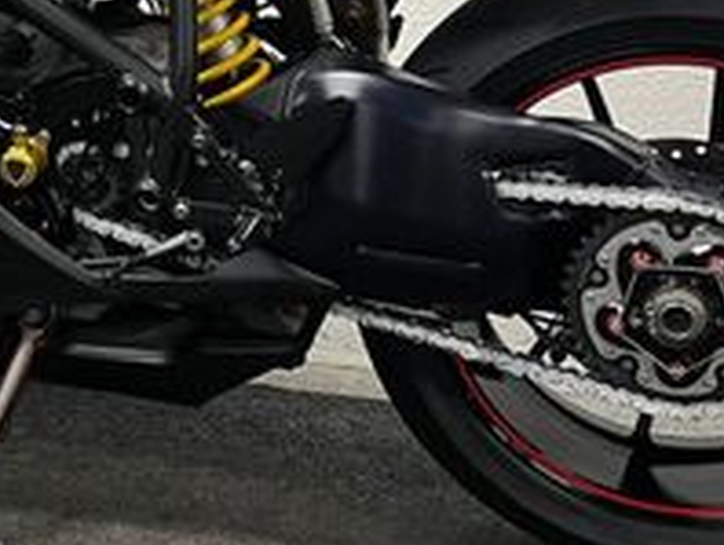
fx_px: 1759
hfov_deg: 22.8
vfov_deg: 17.0
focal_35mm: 84
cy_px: -55
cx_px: 106
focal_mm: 5.1
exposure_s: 1/50
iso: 80
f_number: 1.6
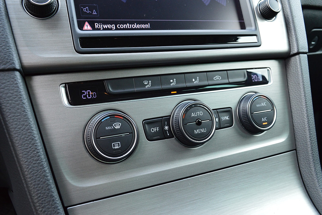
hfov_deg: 59.5
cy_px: 108
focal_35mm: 32
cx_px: 161
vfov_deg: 41.7
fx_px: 282
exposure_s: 1/60
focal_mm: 21
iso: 800
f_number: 8
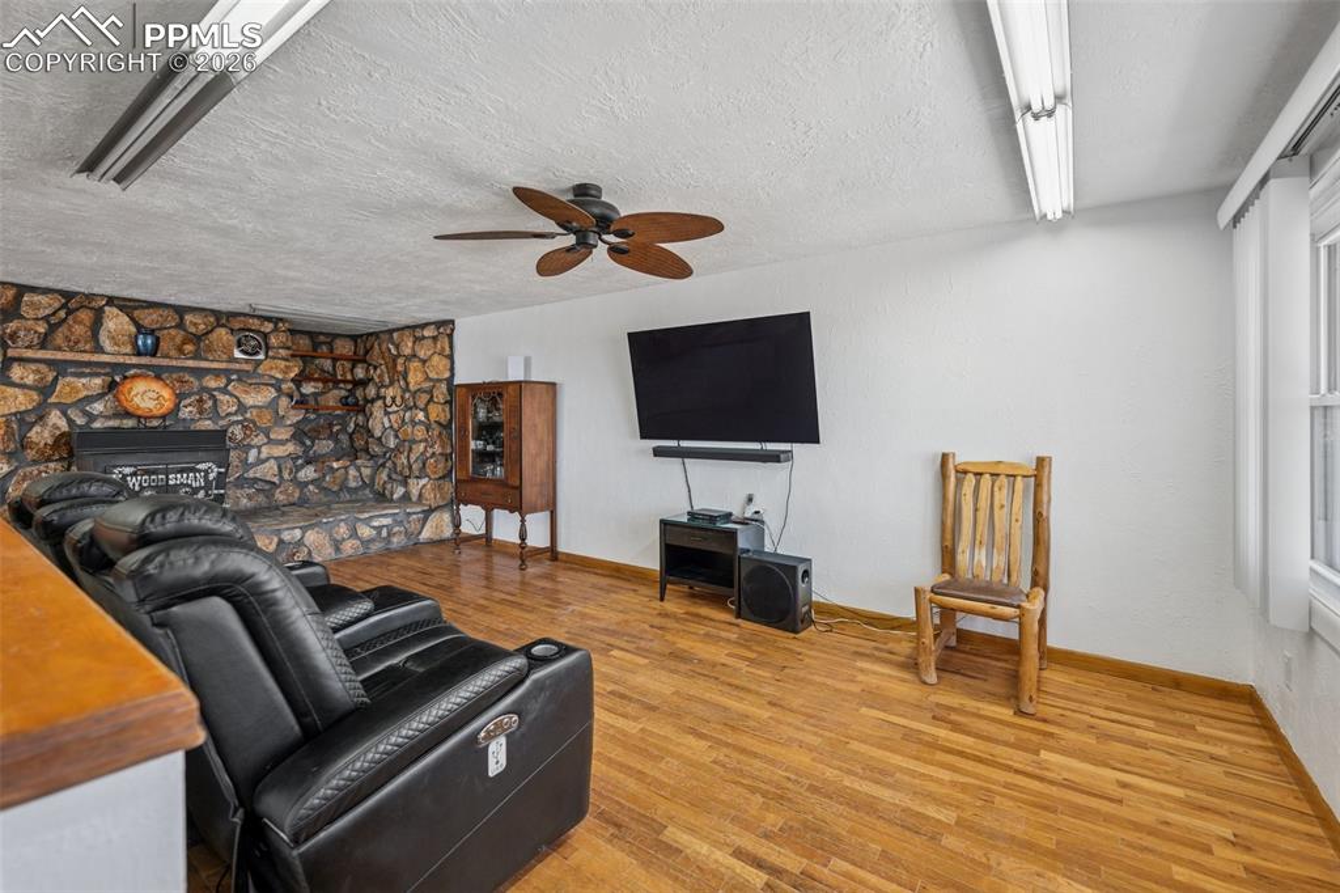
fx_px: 558
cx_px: 670
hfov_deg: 100.4
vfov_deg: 77.3
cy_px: 446
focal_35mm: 15
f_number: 3.5
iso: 400
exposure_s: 1/50
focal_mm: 15
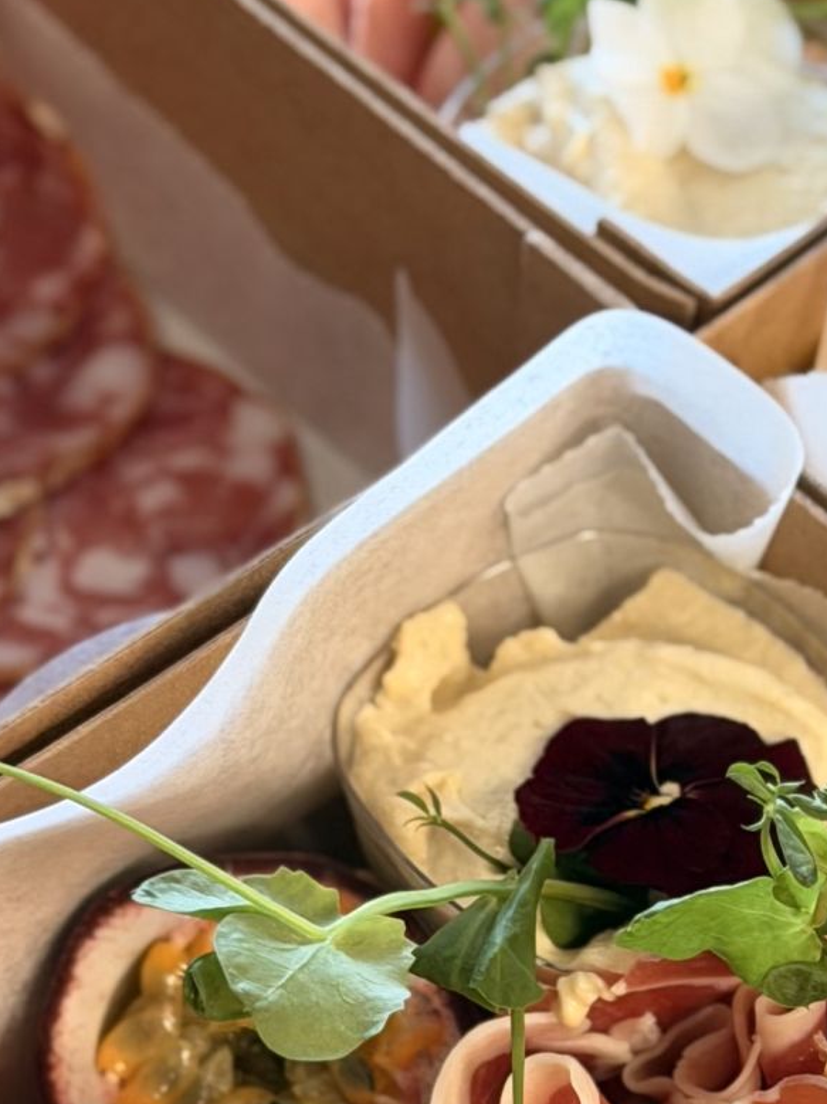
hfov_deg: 9.4
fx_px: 5036
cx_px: 718
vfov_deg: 12.3
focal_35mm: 158
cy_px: 1139
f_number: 1.78
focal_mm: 6.76
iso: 200
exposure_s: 1/50
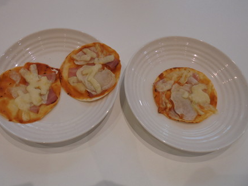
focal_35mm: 30
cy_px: 79
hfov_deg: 59.8
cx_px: 109
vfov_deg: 46.7
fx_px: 215
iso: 100
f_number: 3.5
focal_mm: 4.6
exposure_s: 1/60
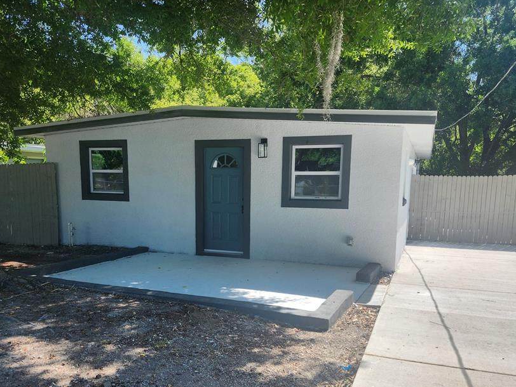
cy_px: 243
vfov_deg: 47.8
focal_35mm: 29
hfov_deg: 61.6
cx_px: 244
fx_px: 432
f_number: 1.8
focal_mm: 5.54
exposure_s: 1/746
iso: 25
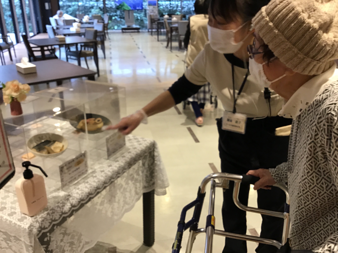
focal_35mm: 31
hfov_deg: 58.4
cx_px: 169
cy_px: 126
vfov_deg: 45.4
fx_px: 303
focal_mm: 3.3
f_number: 2.4
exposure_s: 1/30
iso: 64
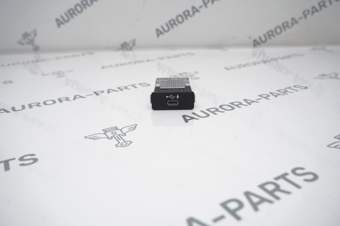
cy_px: 113
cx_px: 170
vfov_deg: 45.0
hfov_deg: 63.7
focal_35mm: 29
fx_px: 274
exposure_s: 1/160
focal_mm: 29
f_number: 6.3
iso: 500
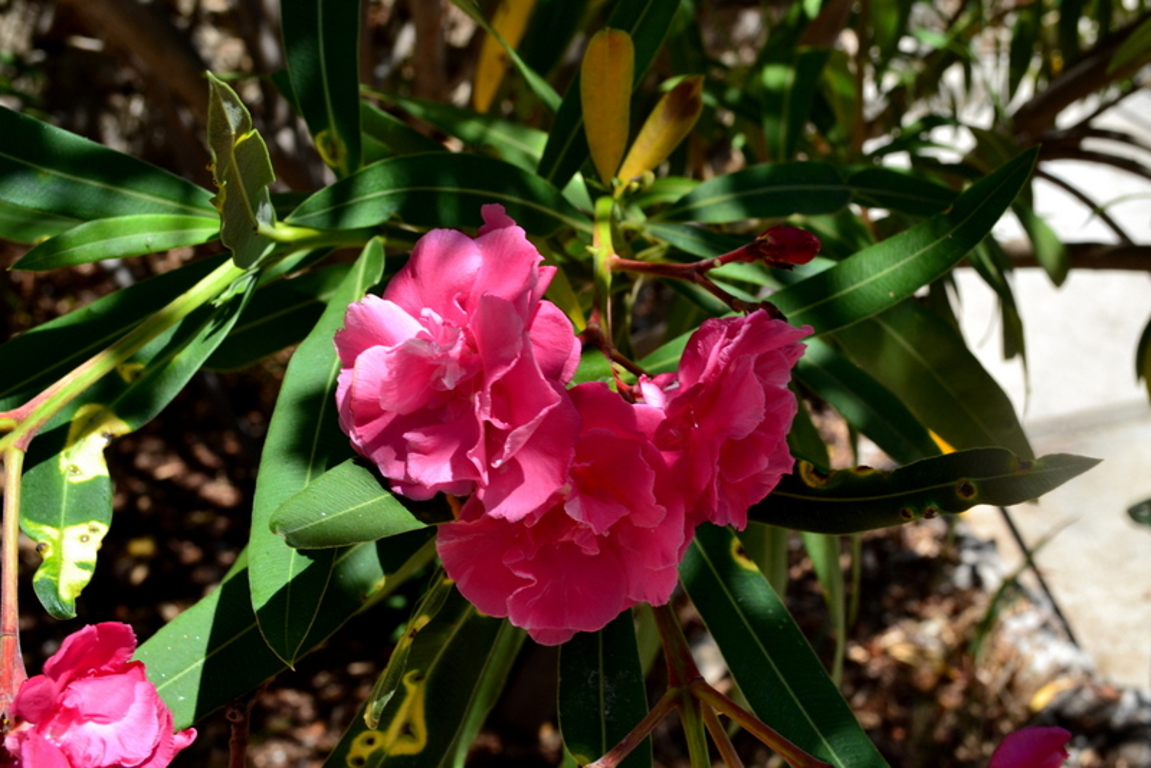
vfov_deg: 30.9
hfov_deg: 44.9
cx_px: 576
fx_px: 1391
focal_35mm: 44
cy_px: 384
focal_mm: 29
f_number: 10
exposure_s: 1/320
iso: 400
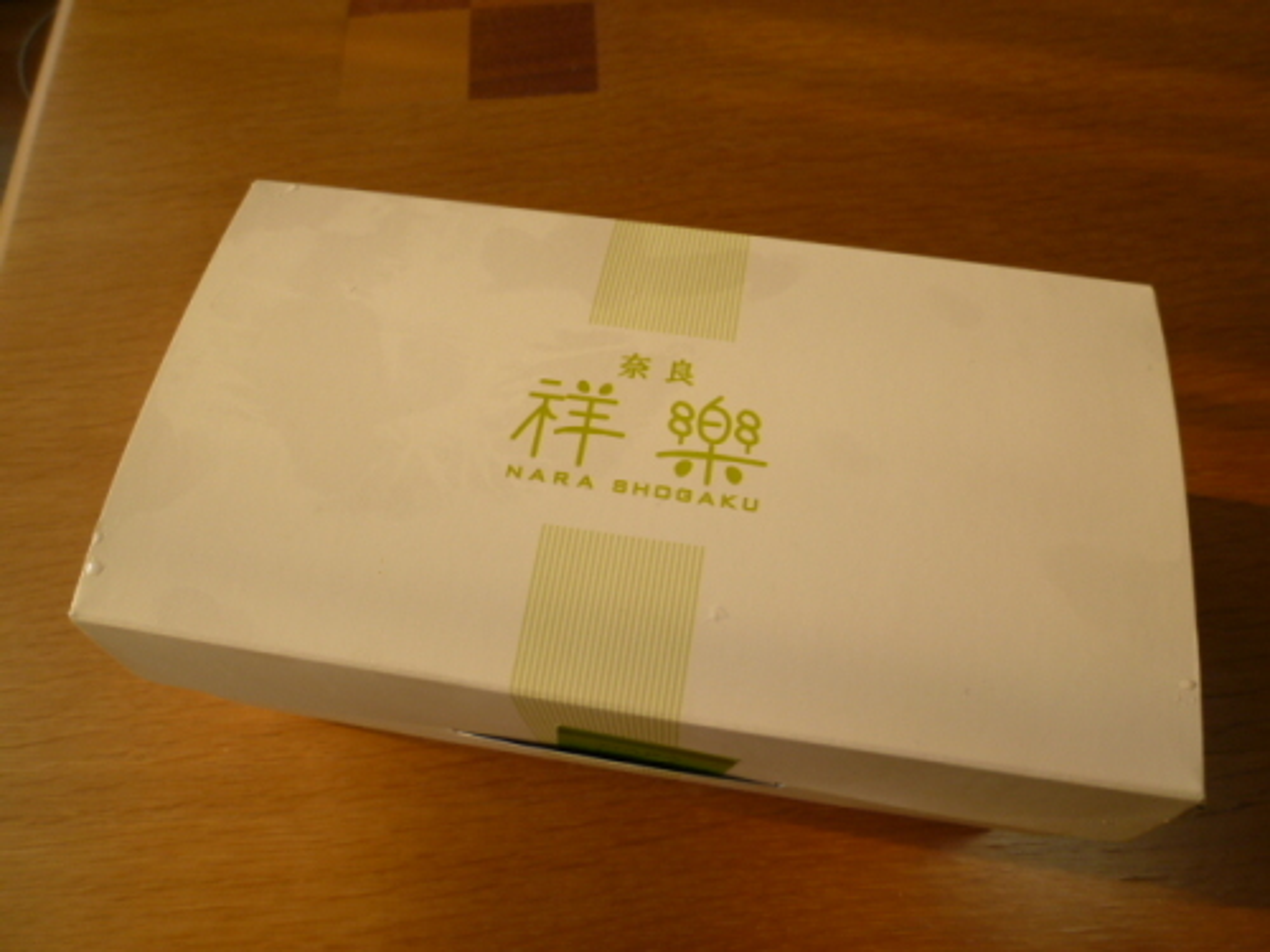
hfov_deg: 71.6
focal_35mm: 24
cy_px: 476
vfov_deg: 56.8
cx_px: 635
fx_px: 881
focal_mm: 4.3
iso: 80
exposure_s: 1/160
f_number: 2.8
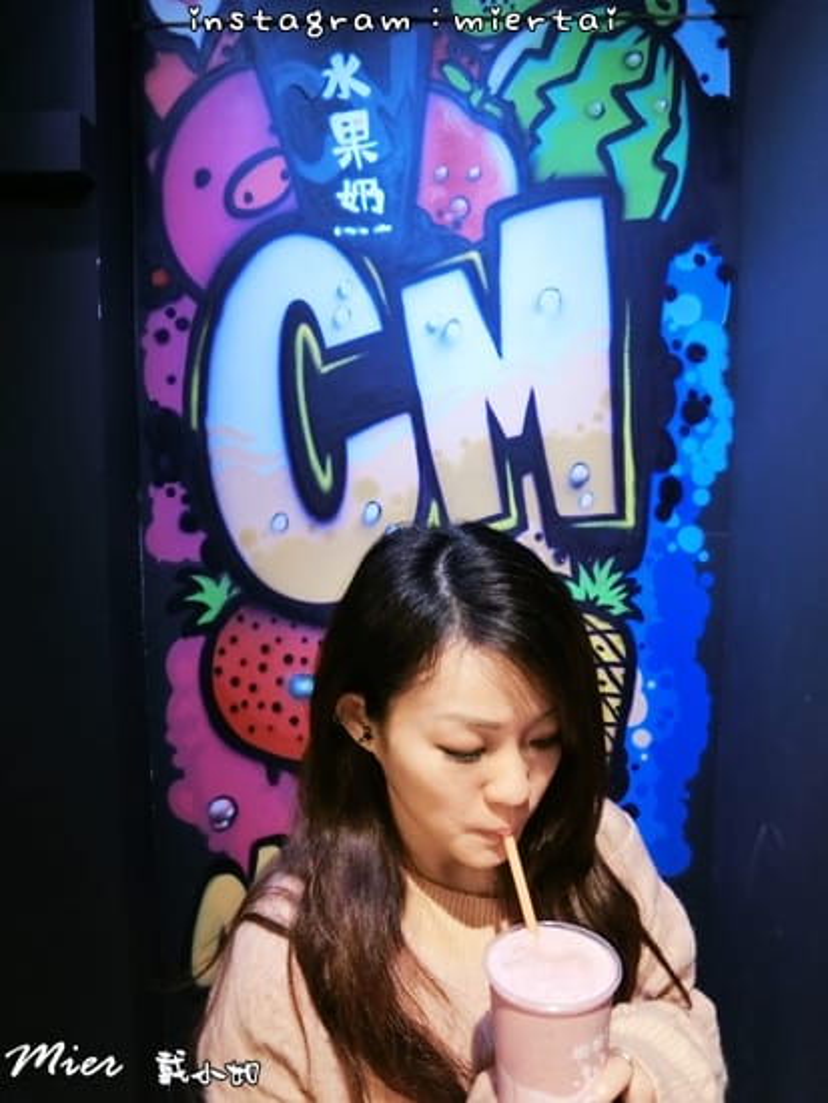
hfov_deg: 63.5
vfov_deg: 79.0
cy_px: 552
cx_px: 414
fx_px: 669
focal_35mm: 21
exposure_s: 1/25
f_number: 2.8
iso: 320
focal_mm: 4.58
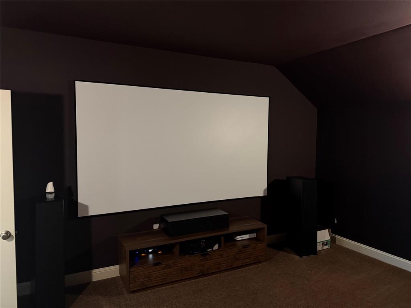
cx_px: 206
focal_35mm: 24
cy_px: 154
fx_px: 285
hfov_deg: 71.6
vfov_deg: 56.8
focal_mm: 6.76
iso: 800
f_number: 1.78
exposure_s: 1/30
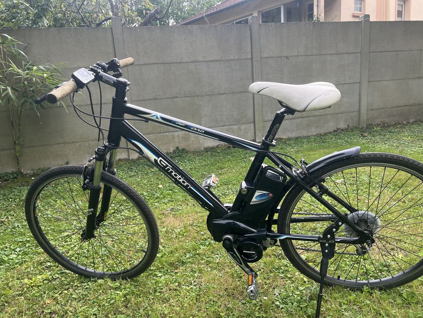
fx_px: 318
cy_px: 159
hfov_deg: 67.3
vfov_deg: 53.1
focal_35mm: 26
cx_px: 212
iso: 40
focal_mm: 5.7
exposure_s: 1/217
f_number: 1.5
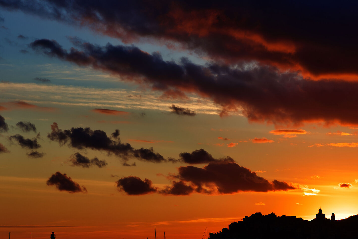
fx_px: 1164
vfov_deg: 11.7
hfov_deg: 17.5
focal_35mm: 117
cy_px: 186
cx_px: 228
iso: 200
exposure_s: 1/200
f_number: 8
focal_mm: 70
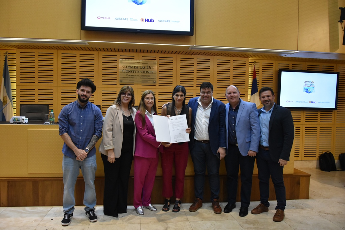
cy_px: 115
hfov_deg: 67.4
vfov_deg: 47.9
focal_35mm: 27
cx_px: 172
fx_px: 259
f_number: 3.5
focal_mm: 18
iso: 1800
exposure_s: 1/125
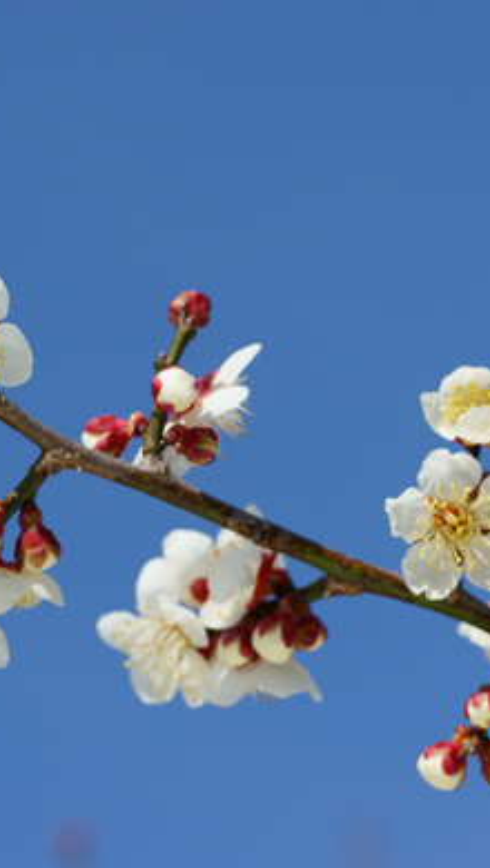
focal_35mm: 143
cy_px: 437
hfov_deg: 8.5
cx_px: 167
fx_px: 3296
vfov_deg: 15.0
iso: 200
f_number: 8
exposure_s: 1/640
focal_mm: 90
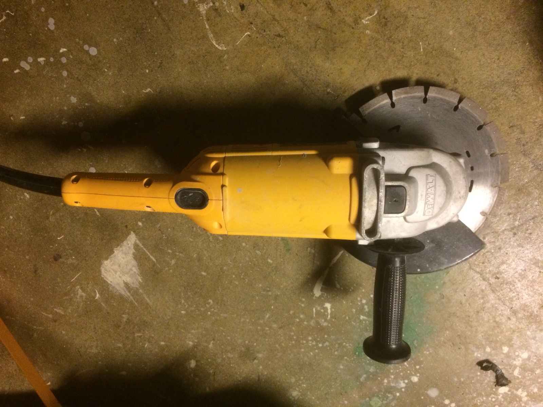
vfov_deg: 48.2
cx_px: 272
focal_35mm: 29
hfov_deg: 61.7
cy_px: 204
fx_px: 455
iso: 320
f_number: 2.2
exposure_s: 1/25
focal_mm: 4.15
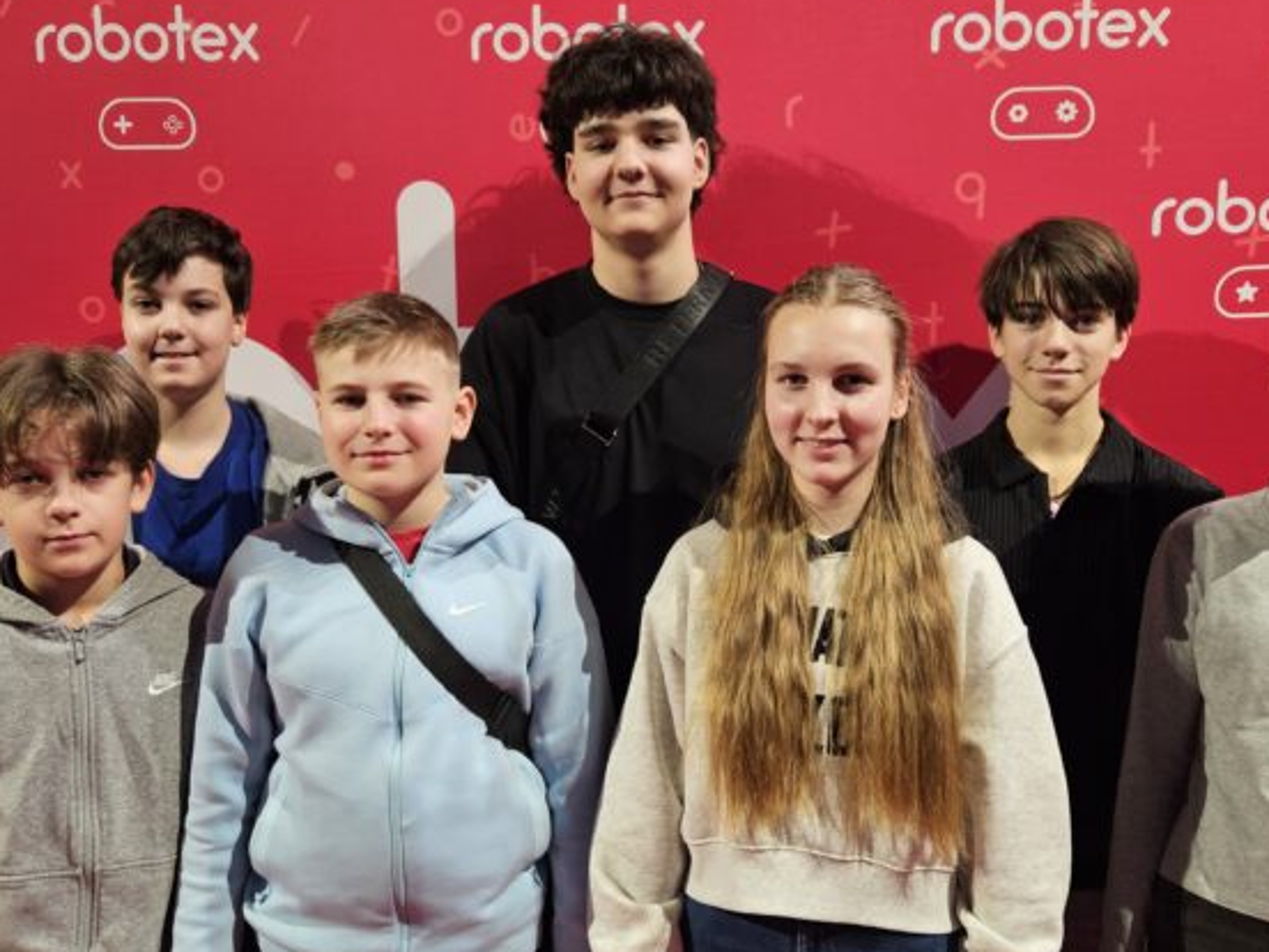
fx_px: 1173
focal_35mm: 32
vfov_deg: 44.0
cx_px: 692
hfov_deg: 56.7
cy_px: 556
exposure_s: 1/100
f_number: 1.8
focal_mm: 5.4
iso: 64
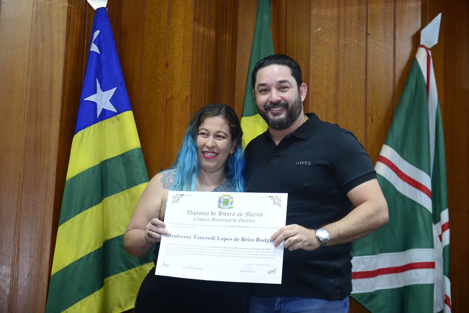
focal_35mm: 70
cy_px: 156
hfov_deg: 28.8
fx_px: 912
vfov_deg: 19.5
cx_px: 234
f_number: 4.5
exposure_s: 1/125
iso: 2500
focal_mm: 70
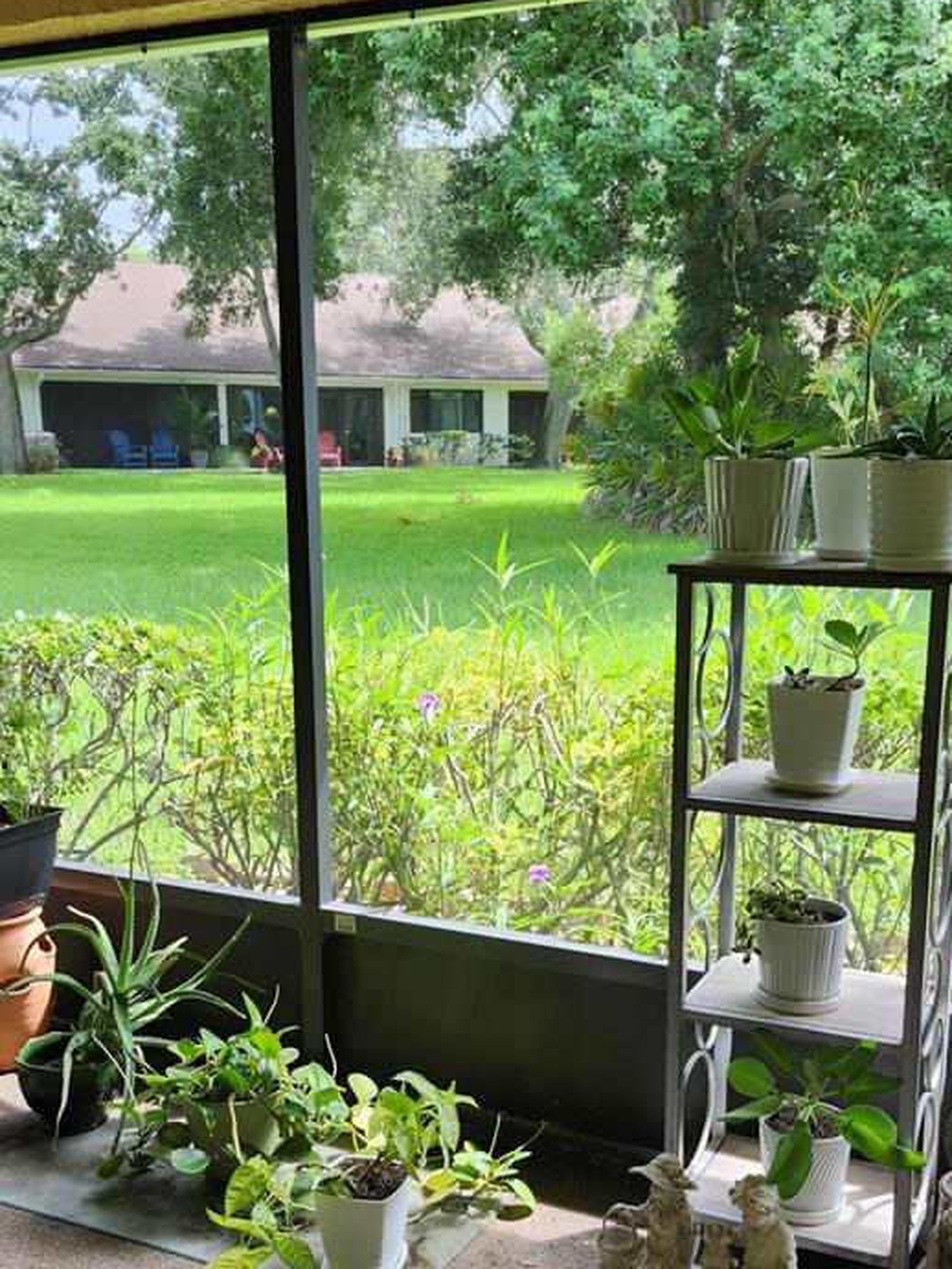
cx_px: 474
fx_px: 1466
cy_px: 813
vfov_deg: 46.3
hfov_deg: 36.0
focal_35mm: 40
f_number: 1.8
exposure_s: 1/180
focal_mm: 5.54
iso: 32
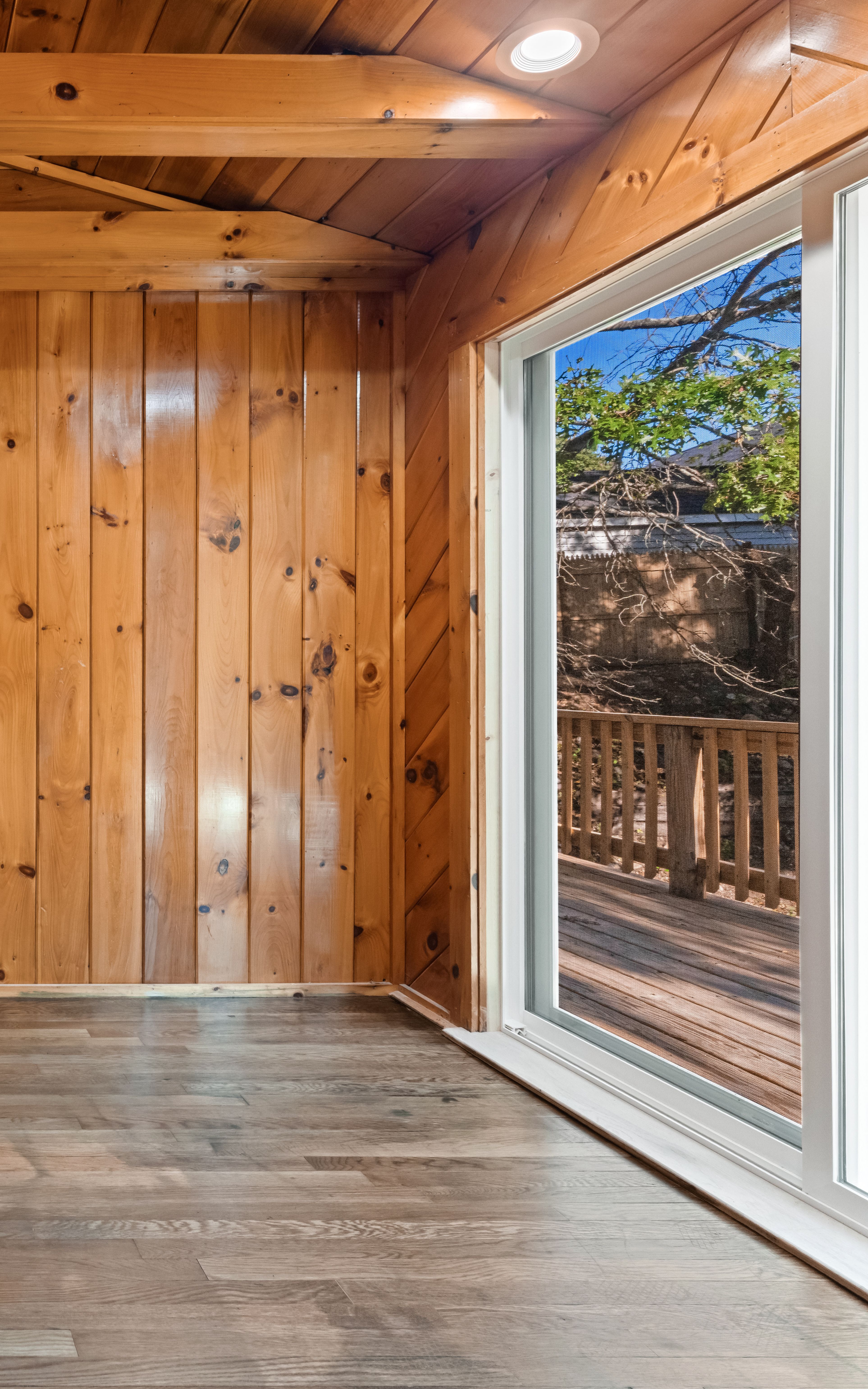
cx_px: -133
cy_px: 681
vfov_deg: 76.5
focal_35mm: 23
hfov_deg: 40.1
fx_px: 880
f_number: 11
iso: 1600
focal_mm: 14.8
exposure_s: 1/3
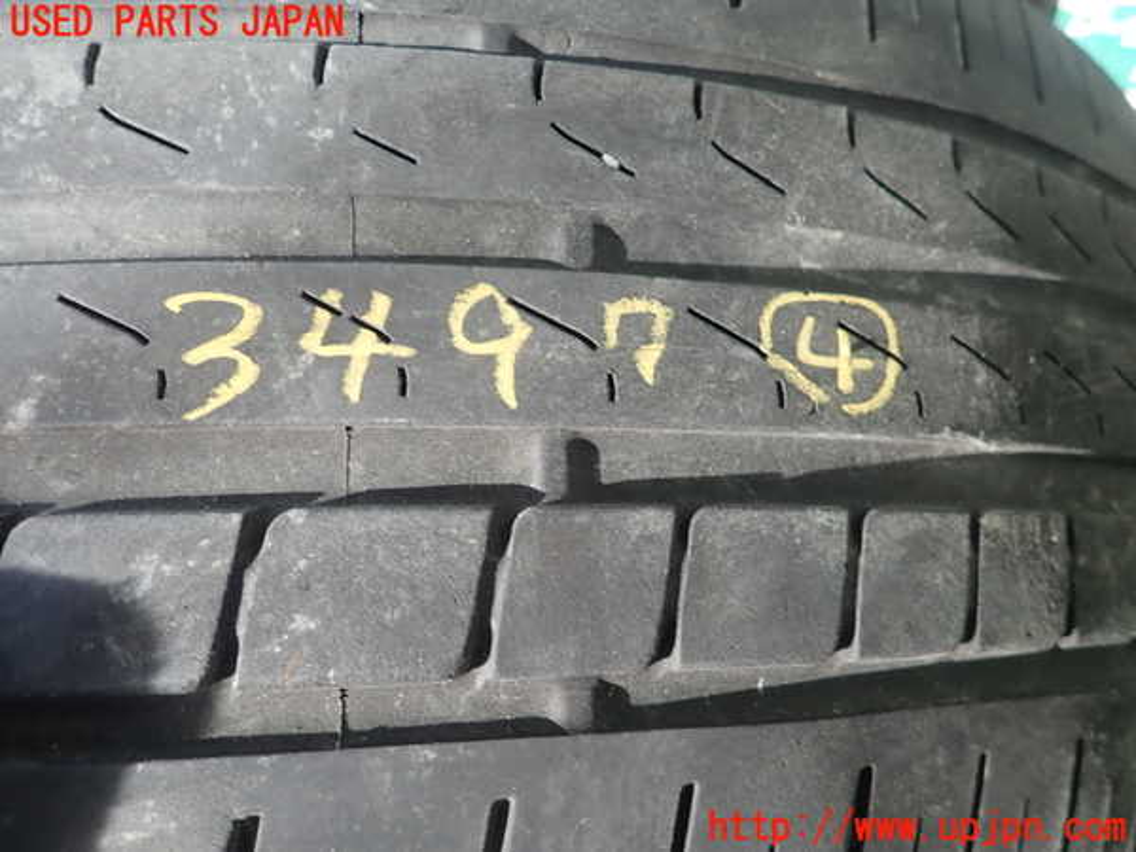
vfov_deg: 54.9
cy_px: 426
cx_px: 568
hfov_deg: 69.4
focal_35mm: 25
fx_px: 820
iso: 125
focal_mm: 4.5
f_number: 2
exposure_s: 1/60
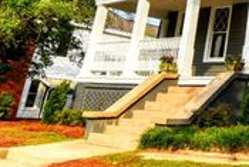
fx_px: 415
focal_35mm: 60
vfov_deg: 20.8
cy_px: -45
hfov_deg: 28.2
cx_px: 313
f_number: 8
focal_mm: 14
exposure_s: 1/400
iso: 200
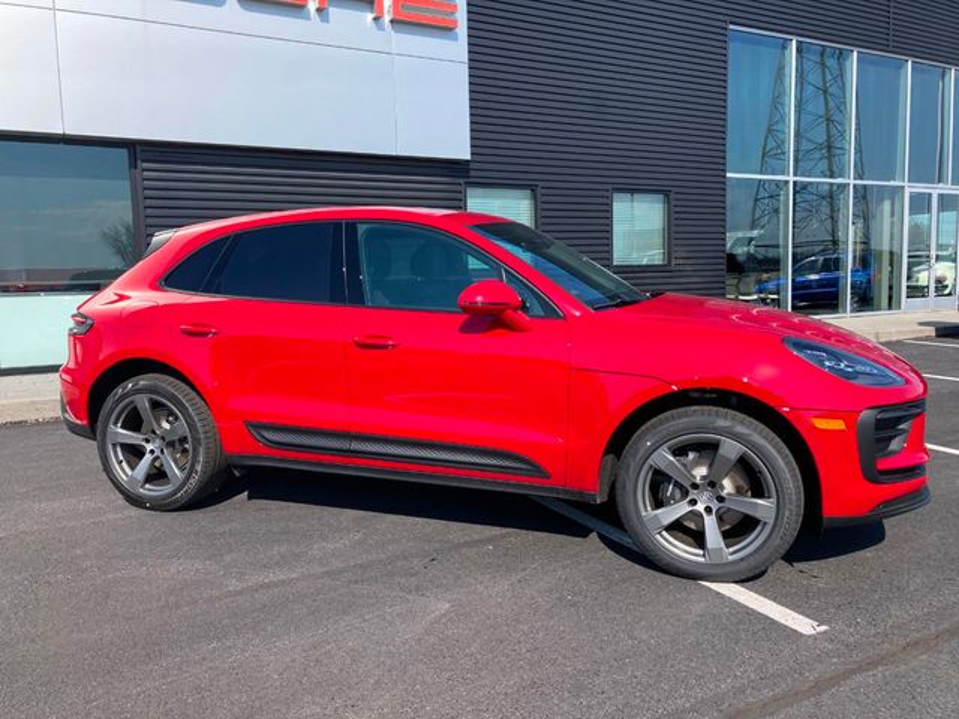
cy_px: 360
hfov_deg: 63.4
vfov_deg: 49.7
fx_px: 776
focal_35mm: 28
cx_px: 480
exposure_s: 1/1000
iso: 20
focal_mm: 3.99
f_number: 1.8
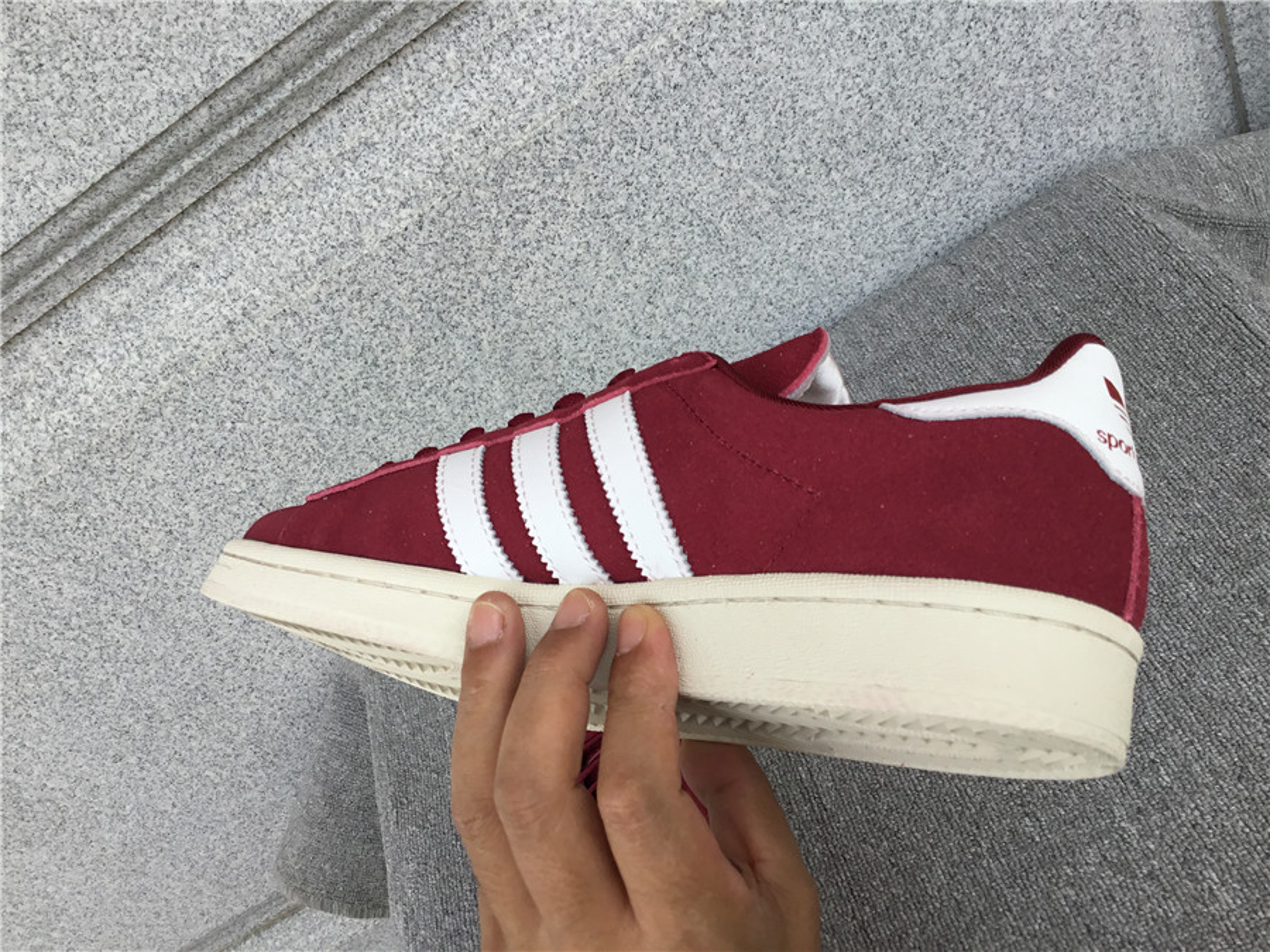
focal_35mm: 31
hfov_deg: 58.4
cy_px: 476
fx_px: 1137
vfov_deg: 45.4
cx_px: 635
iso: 25
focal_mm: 3.3
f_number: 2.4
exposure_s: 1/372
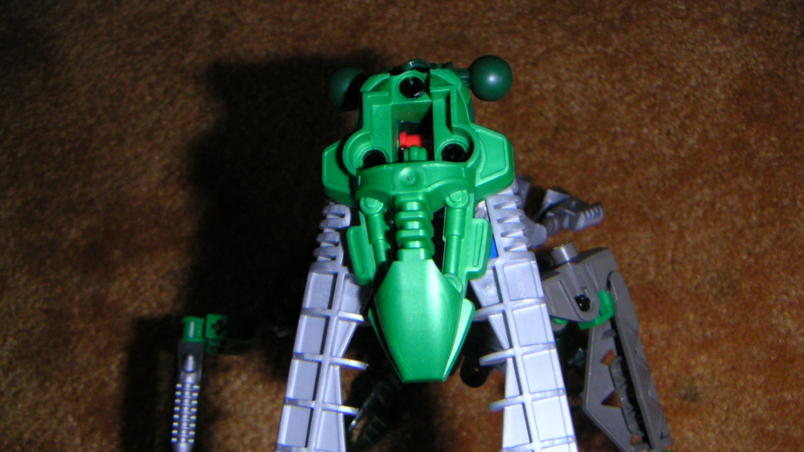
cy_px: 291
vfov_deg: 27.6
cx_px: 400
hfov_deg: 47.4
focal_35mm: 43
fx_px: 917
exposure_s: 1/45
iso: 200
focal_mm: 5.1
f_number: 6.7
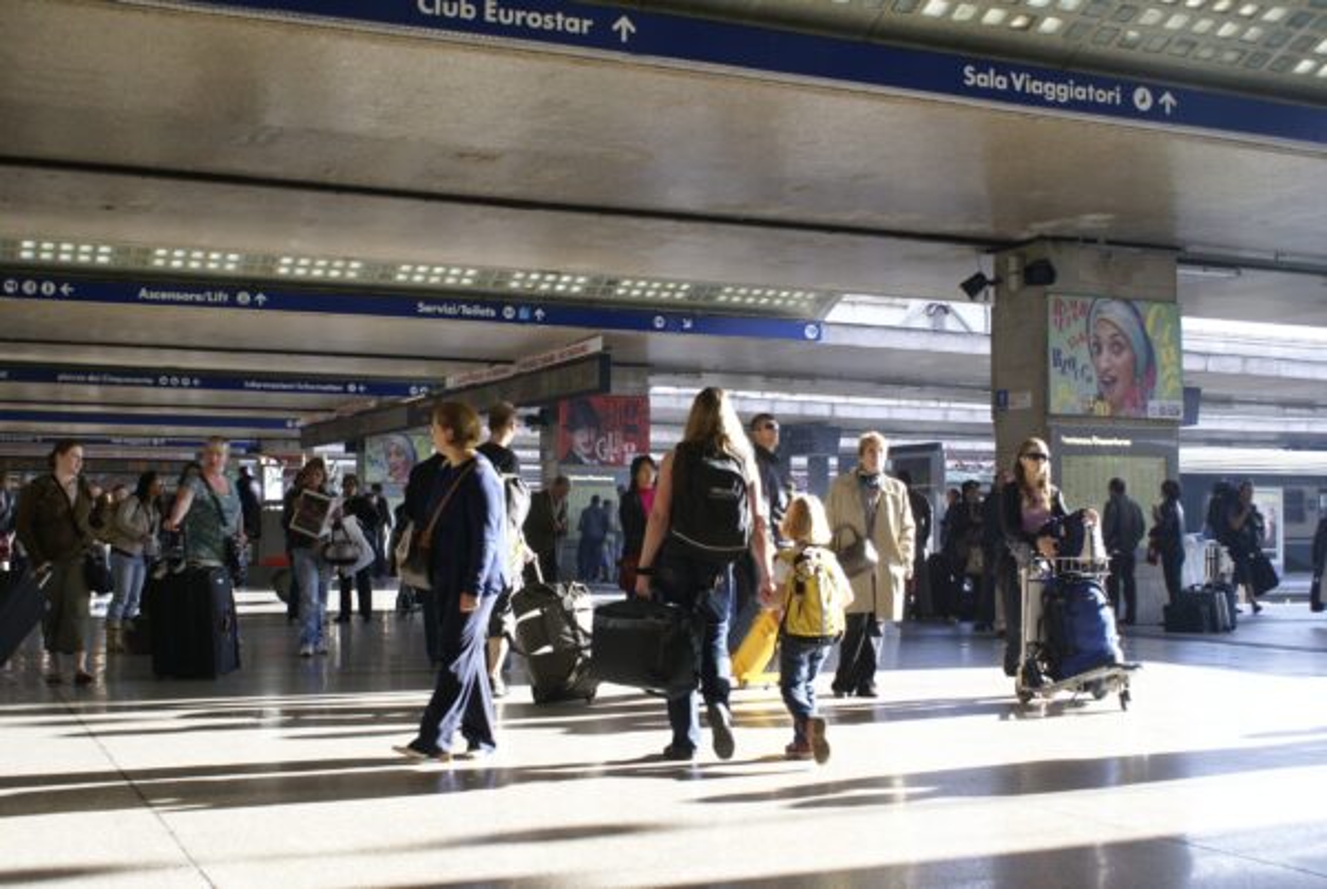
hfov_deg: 46.3
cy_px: 444
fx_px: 1550
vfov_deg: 32.0
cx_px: 664
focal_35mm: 42
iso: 100
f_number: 5
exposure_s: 1/50
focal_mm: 28
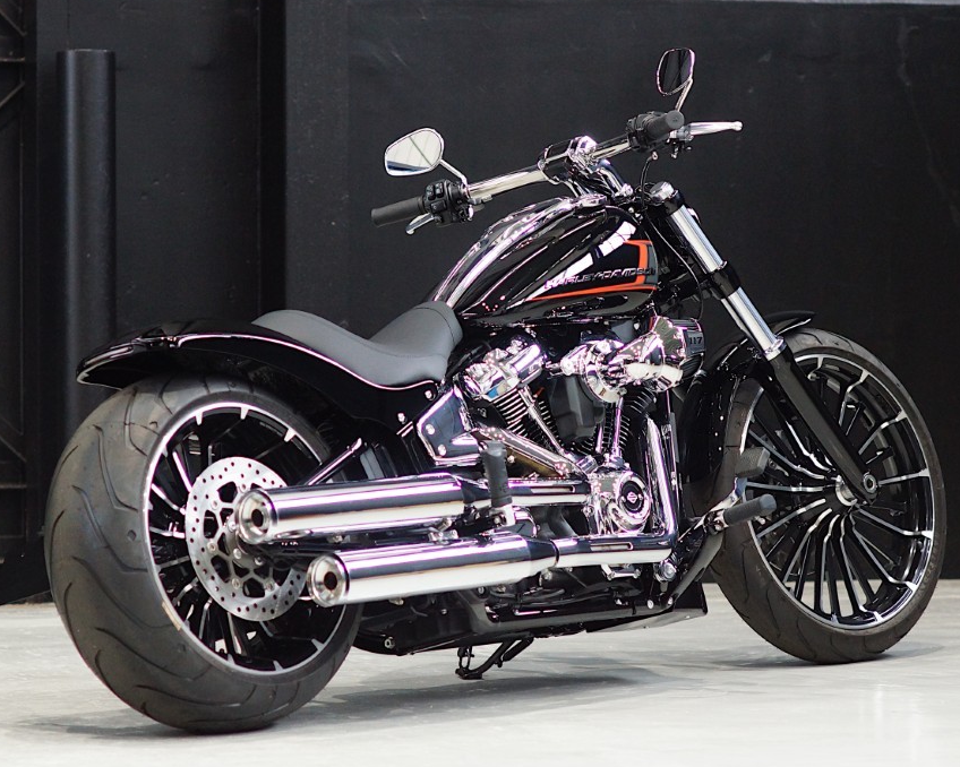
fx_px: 4620
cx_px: 532
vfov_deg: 9.5
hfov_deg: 11.9
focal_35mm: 163
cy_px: 364
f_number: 2.8
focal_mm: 85
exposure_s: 1/60
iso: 1000
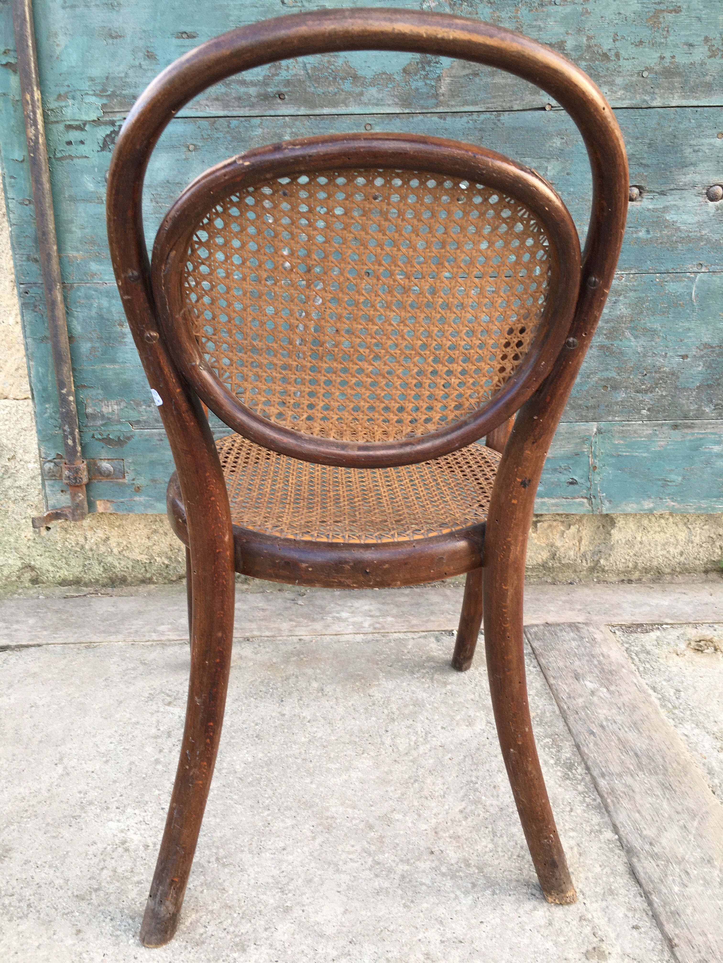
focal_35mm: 29
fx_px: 808
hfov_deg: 48.2
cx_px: 362
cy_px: 482
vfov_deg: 61.7
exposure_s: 1/50
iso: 25
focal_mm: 4.15
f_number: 2.2
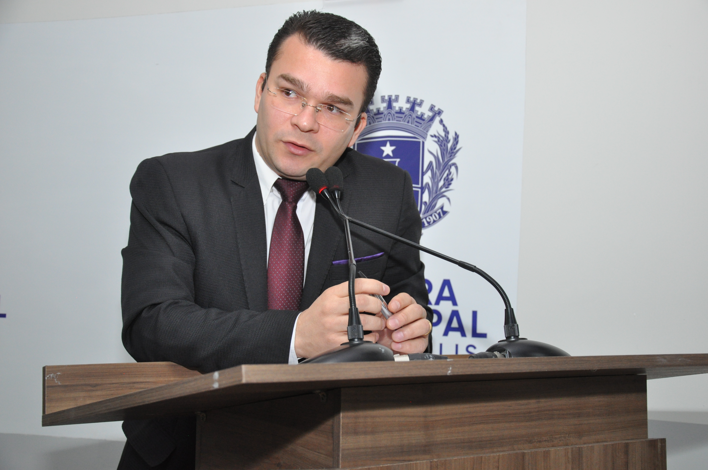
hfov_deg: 33.4
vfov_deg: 22.6
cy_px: 235
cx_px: 354
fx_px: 1179
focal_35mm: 60
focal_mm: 40
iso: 800
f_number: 5.6
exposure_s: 1/60
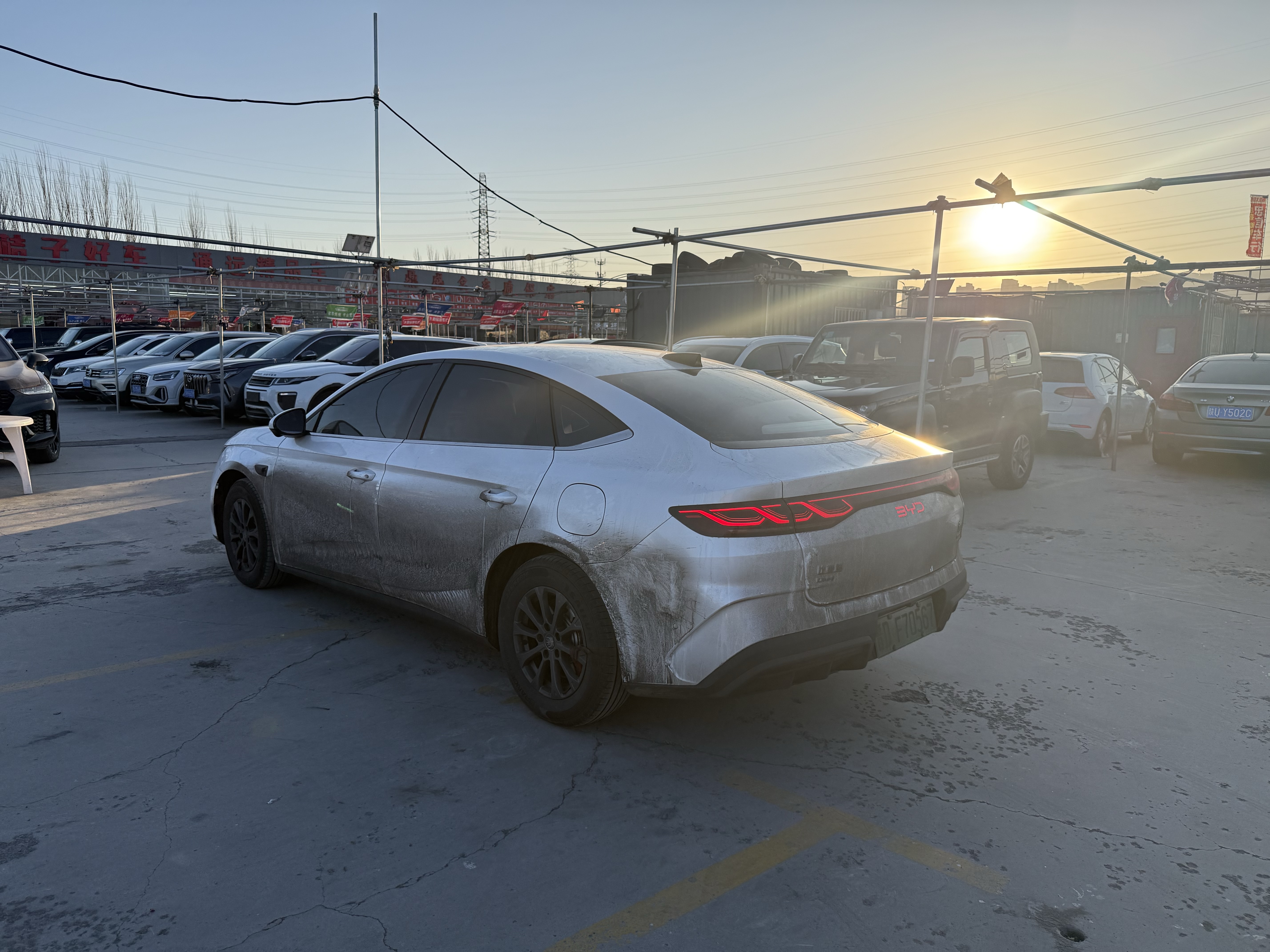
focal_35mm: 24
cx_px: 635
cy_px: 476
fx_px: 881
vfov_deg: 56.8
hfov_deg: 71.6
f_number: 1.78
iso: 100
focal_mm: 6.76
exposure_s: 1/4167
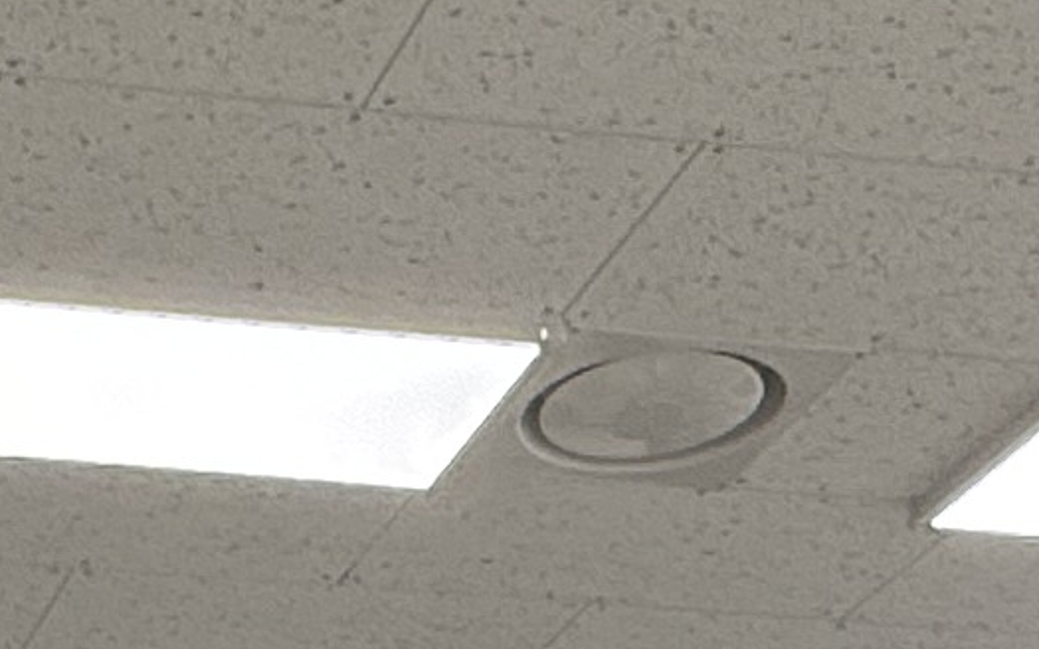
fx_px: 3228
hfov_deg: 17.5
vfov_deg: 8.9
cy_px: 2056
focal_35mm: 114
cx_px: -182
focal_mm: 2.22
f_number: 2.2
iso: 125
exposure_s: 1/120
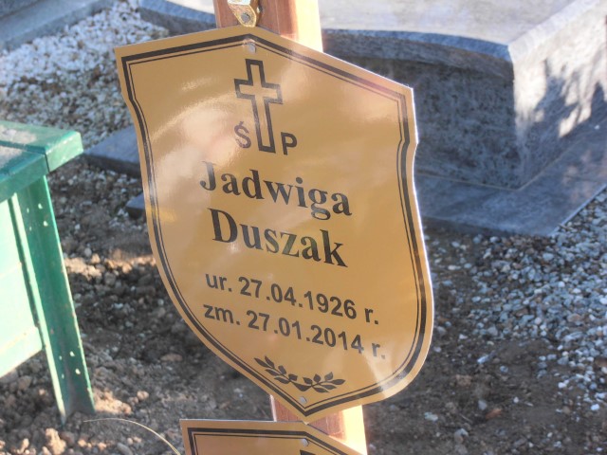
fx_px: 1946
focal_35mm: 111
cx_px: 304
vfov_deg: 13.3
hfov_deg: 17.7
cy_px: 228
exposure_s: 1/80
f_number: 5.5
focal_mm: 19.64
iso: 125
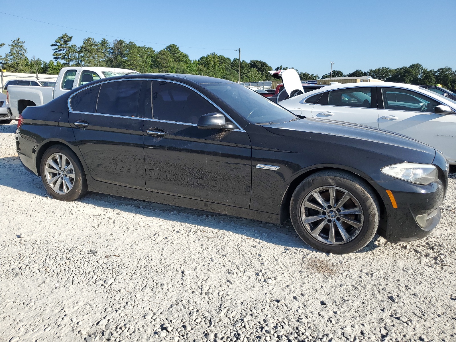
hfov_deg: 67.3
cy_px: 171
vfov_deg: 53.1
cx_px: 228
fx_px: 343
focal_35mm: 26
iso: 50
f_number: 1.5
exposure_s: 1/2500
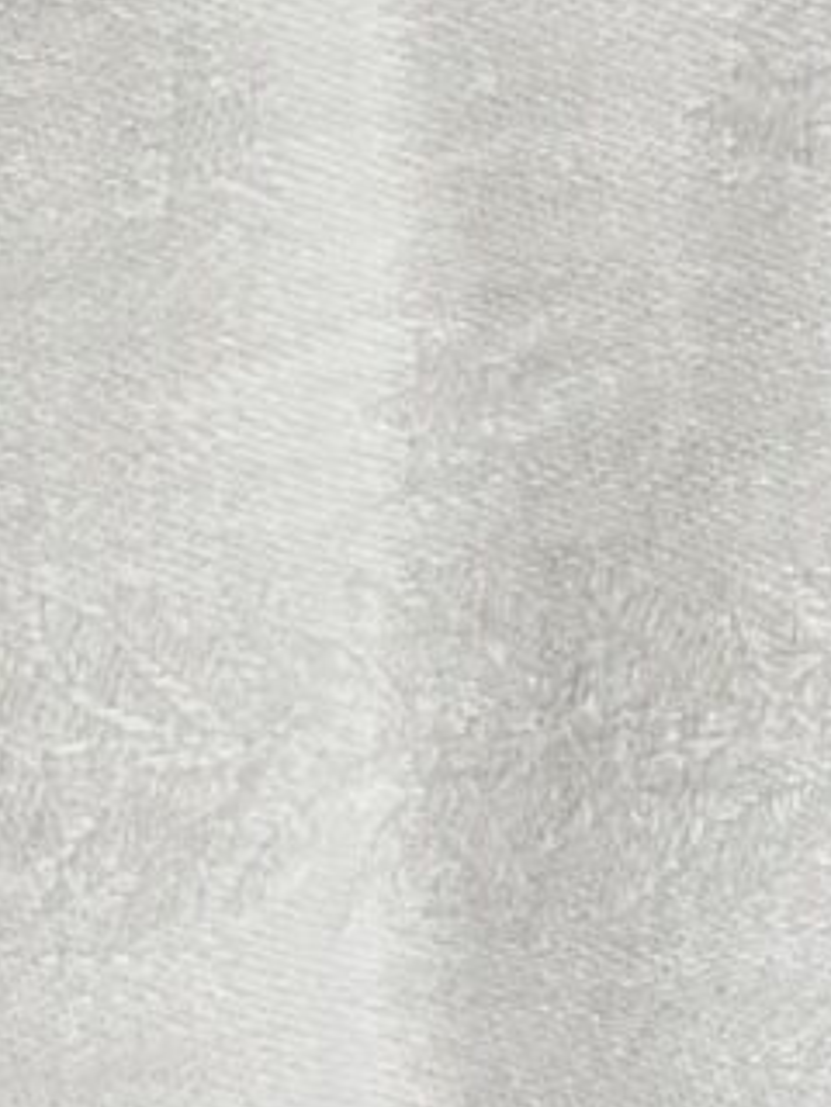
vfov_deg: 9.7
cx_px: -2171
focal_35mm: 192
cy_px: -1010
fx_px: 6146
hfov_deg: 6.6
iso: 80
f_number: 1.78
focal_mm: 6.86
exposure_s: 1/100
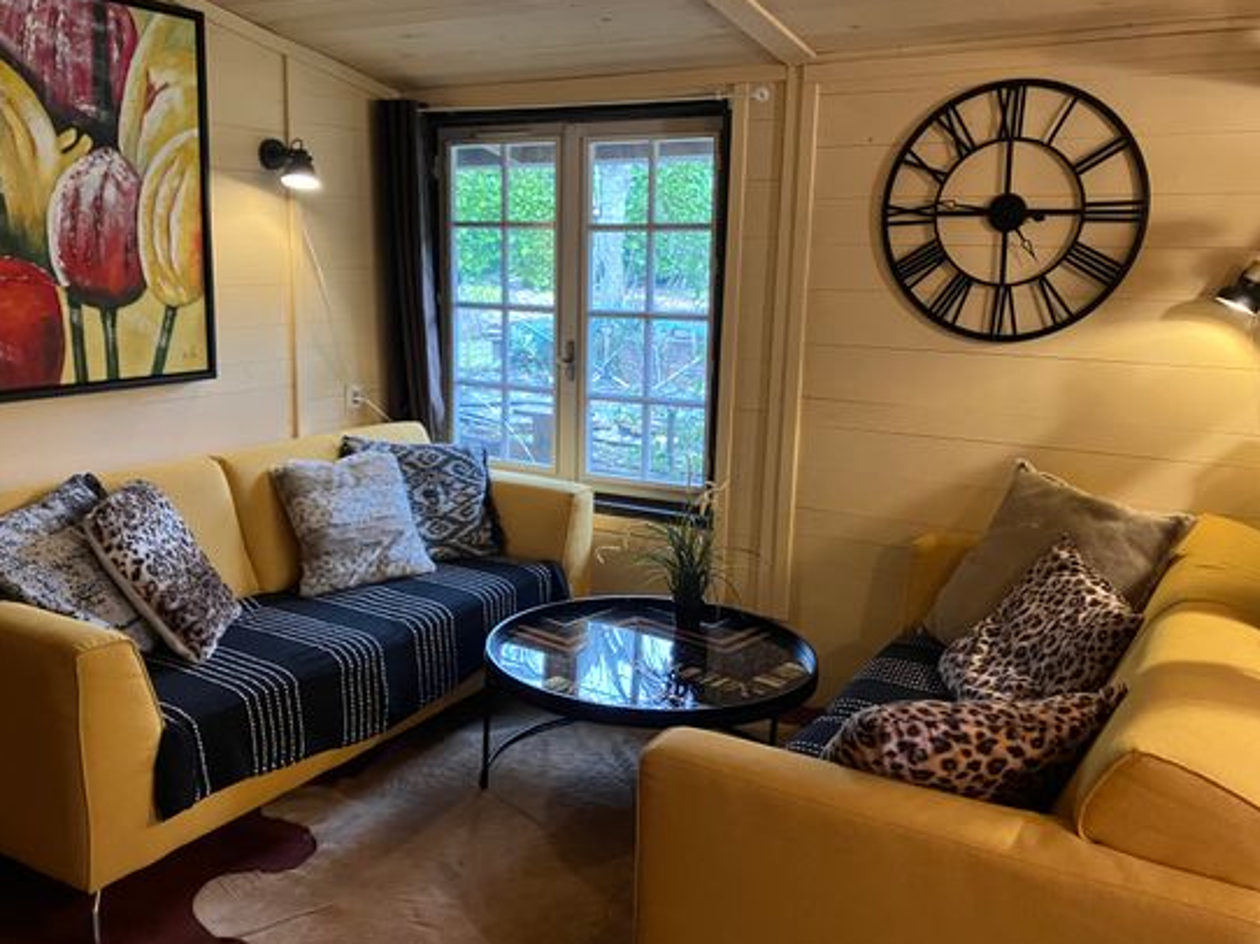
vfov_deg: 45.4
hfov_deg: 58.4
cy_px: 474
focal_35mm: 31
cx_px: 621
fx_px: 1128
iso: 320
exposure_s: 1/33
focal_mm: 3.99
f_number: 1.8
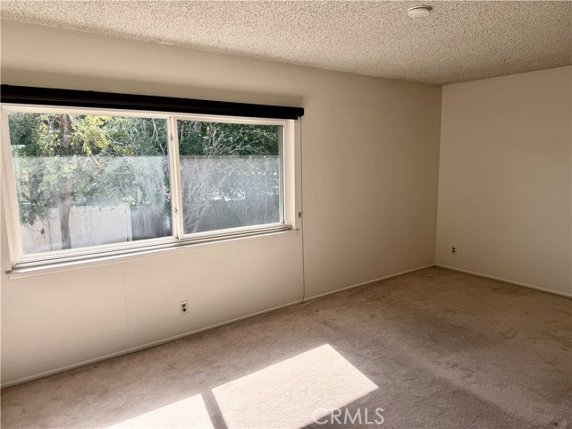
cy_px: 214
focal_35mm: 24
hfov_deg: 71.6
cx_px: 286
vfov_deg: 56.8
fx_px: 397
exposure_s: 1/622
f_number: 1.78
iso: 100
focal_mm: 6.76
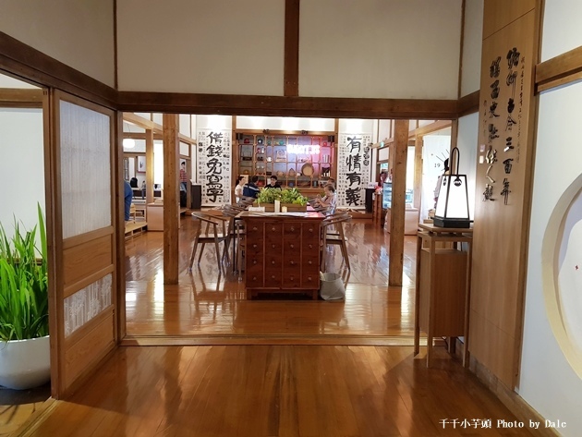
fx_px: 437
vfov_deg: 53.1
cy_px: 218
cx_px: 291
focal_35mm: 26
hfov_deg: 67.3
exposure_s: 1/30
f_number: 1.7
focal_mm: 4.3
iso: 160
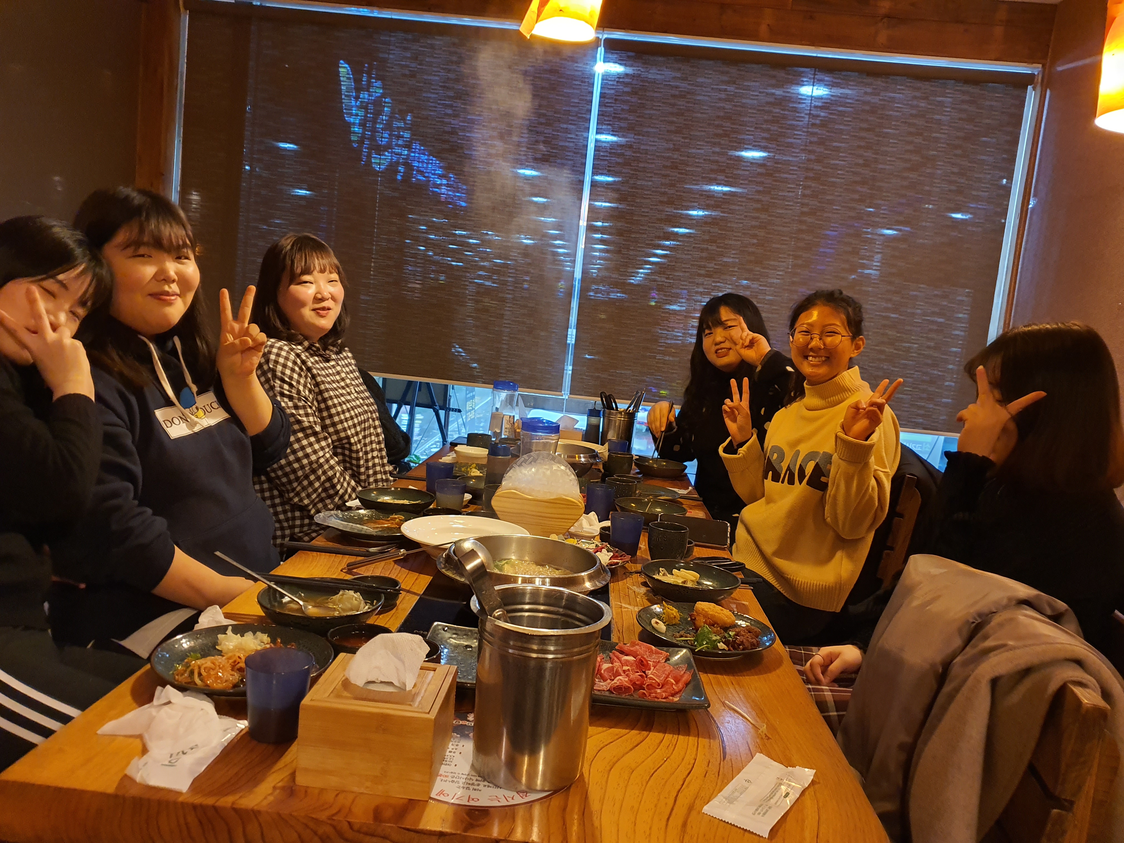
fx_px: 844
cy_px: 422
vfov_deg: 53.1
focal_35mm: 26
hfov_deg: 67.3
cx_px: 562
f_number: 1.5
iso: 320
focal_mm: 4.3
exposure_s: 1/40
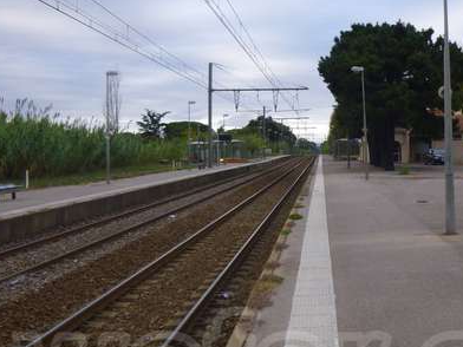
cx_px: 347
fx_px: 655
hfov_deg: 37.9
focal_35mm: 49
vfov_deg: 29.6
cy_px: 129
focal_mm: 4.5
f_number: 3.1
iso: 100
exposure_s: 1/60
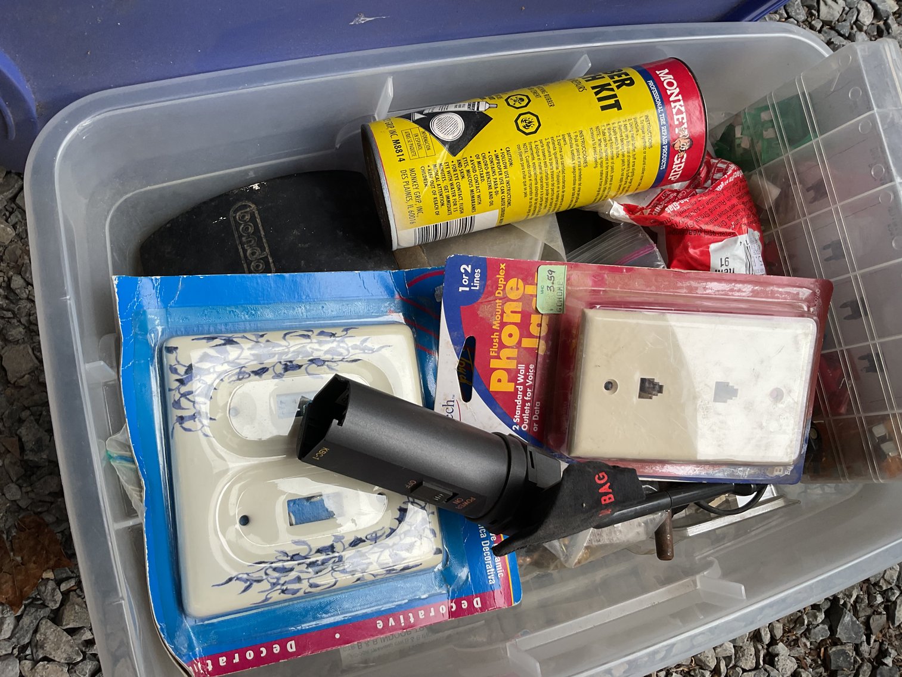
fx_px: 756
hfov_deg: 61.7
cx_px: 451
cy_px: 338
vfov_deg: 48.2
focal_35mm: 29
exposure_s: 1/428
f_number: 1.8
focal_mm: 3
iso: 16
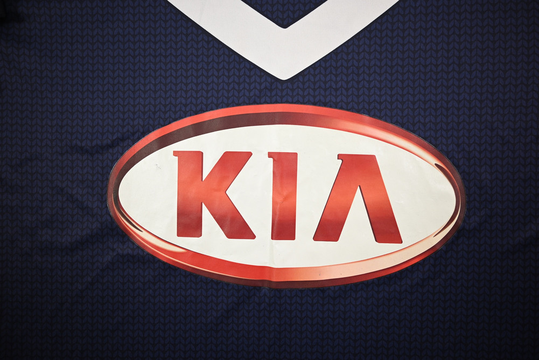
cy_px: 180
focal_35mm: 25
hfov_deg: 71.5
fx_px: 374
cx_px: 270
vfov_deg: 51.3
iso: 200
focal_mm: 25
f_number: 4.8
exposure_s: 1/125
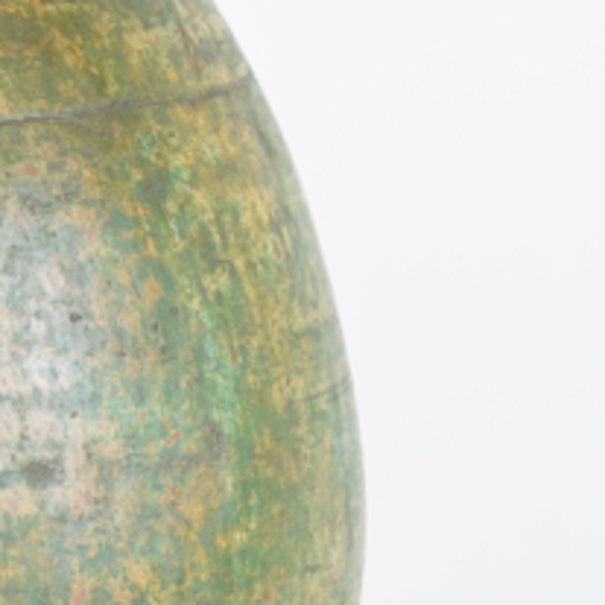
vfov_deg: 8.0
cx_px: -301
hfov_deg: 7.9
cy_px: 28
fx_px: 4297
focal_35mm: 217
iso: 800
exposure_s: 1/125
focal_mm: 55
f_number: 8
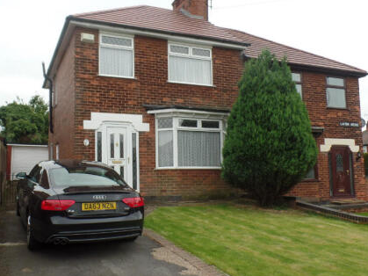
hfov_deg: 56.3
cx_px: 143
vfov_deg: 44.1
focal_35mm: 32
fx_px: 340
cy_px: 149
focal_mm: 4.1
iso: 80
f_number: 3.5
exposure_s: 1/250
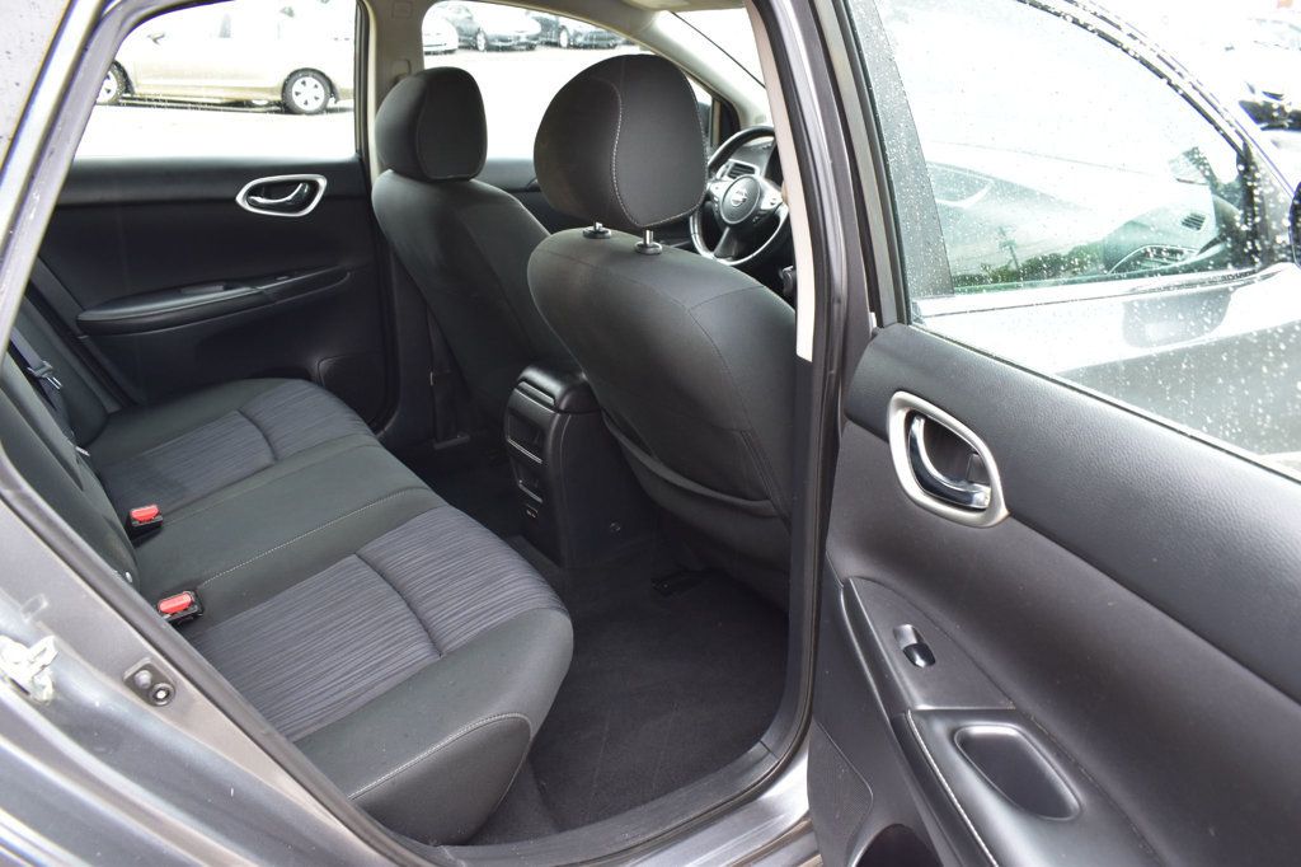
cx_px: 650
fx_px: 975
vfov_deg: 47.9
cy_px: 434
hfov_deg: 67.4
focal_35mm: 27
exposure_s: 1/25
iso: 400
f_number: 7.1
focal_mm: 18
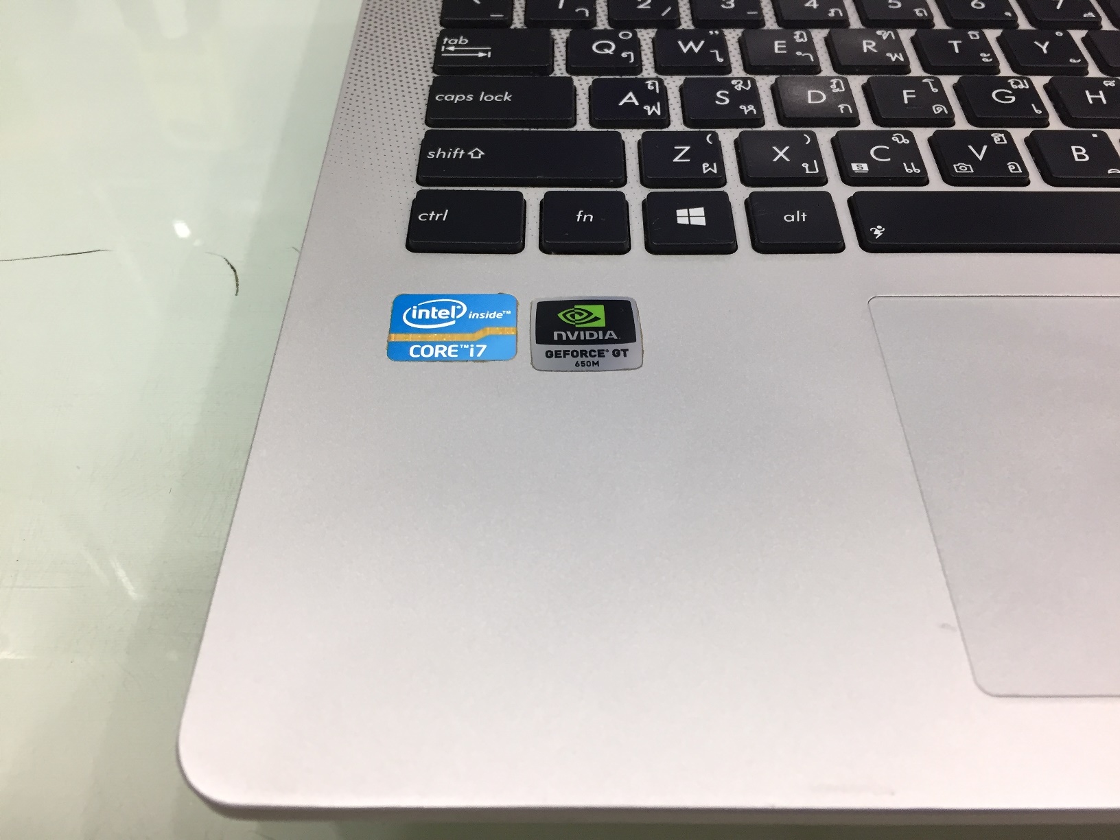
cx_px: 560
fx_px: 938
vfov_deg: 48.2
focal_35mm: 29
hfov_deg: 61.7
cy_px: 420
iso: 80
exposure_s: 1/33
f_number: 2.2
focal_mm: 4.15
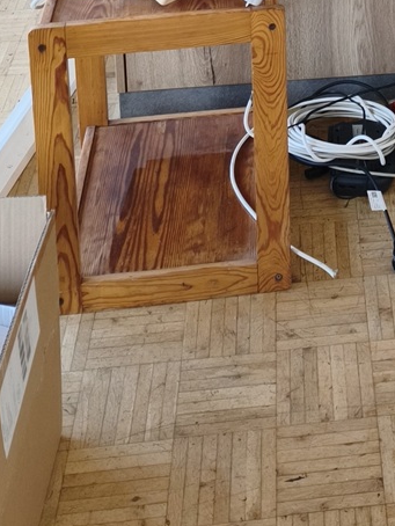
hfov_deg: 17.5
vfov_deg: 19.8
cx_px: 448
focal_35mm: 81
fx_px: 1231
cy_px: -330
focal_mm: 6.45
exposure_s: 1/100
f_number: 1.62
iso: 100
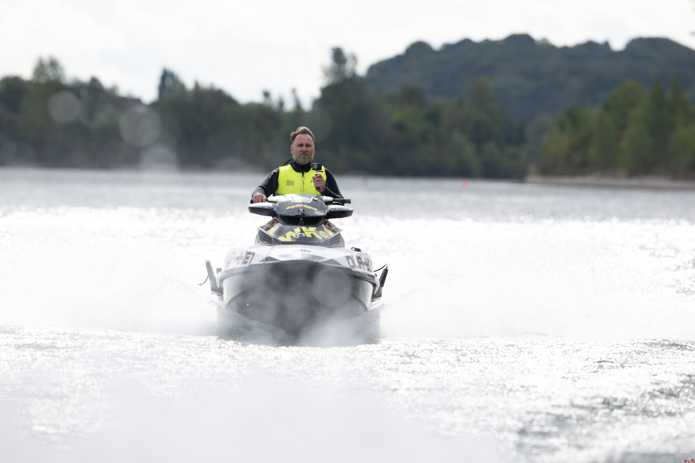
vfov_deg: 3.2
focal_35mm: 424
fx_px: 8185
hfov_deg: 4.9
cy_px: 222
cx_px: 352
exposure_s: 1/1250
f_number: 5.6
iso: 250
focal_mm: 400
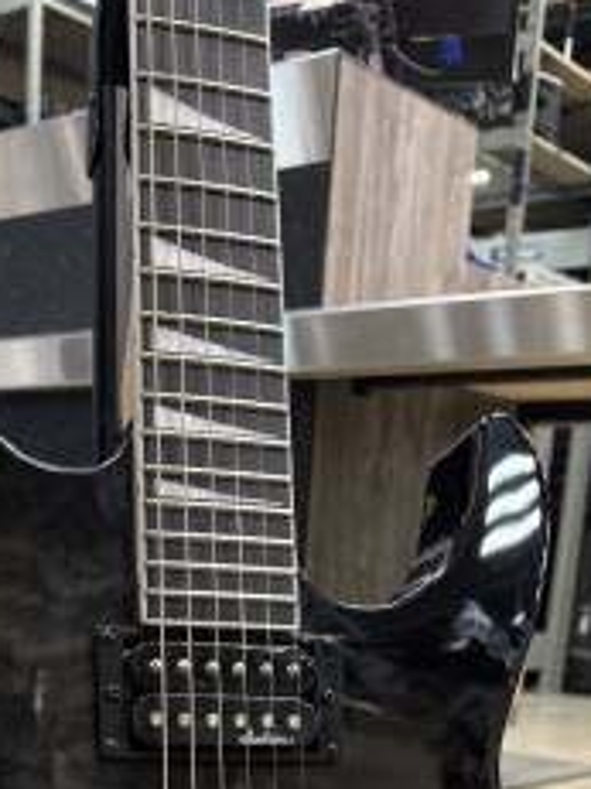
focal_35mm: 54
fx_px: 1230
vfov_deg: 31.5
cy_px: 871
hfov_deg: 26.9
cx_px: 212
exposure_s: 1/120
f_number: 1.78
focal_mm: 6.76
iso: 200
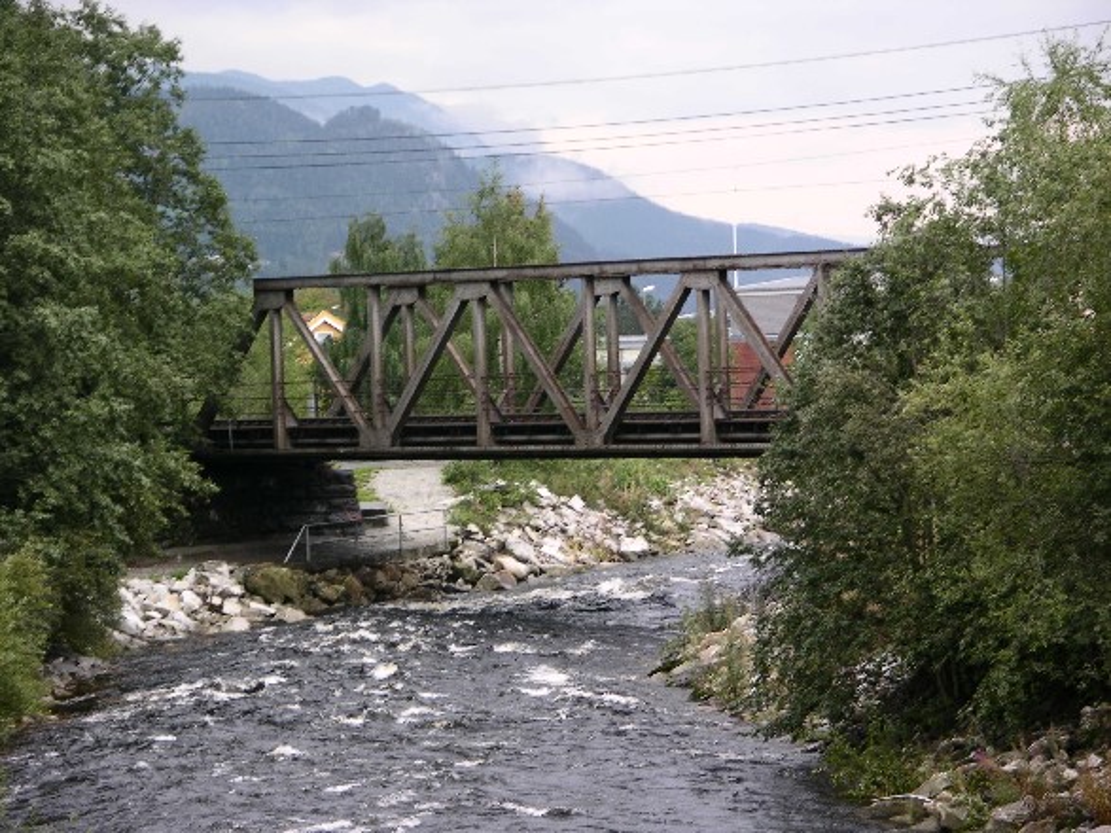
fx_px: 4813
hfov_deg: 13.2
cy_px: 416
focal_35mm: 150
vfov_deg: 9.9
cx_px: 556
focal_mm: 37.7
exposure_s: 1/61.2
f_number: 3.9
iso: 50
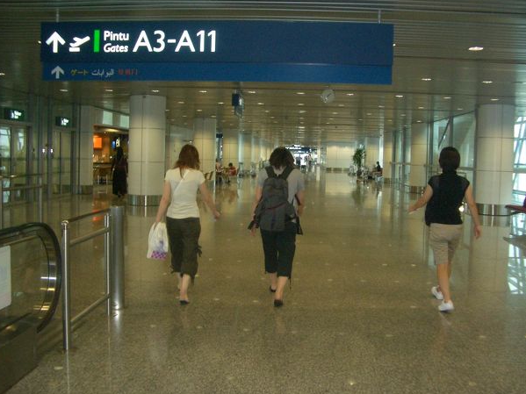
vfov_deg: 37.7
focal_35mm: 38
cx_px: 277
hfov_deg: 49.0
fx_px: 577
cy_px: 197
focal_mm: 5.8
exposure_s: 1/60
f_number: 2.6
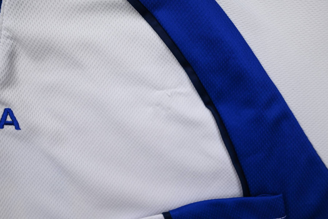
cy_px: 110
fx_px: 374
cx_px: 164
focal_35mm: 41
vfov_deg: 32.7
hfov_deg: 47.4
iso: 200
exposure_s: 1/200
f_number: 5.6
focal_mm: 41
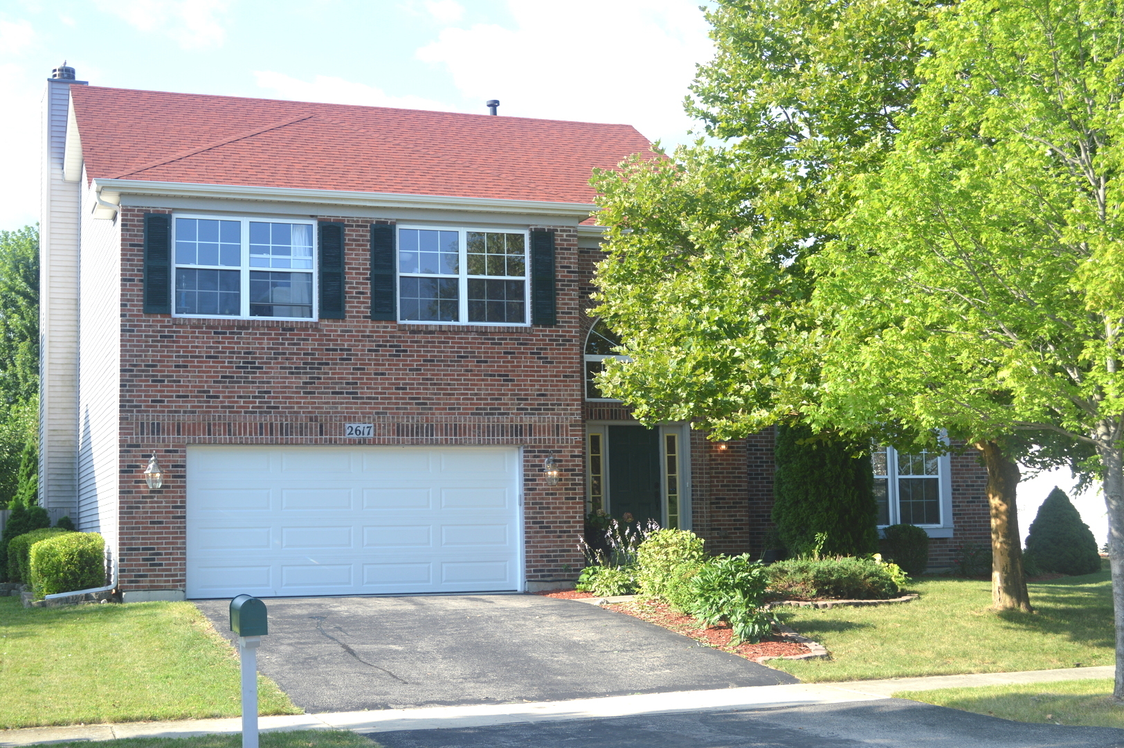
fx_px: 1591
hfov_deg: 38.9
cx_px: 562
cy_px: 374
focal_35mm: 51
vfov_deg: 26.4
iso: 100
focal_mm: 34
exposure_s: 1/200
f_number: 5.6
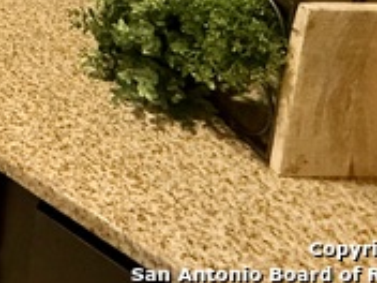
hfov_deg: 26.1
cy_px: -227
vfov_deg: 20.3
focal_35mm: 51
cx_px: -206
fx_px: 555
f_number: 2.2
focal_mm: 2.22
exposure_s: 1/60
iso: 500
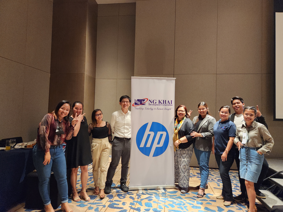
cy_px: 106
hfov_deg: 73.9
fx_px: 188
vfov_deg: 58.9
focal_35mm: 23
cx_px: 142
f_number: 1.8
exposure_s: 1/120
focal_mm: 5.4
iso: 1000
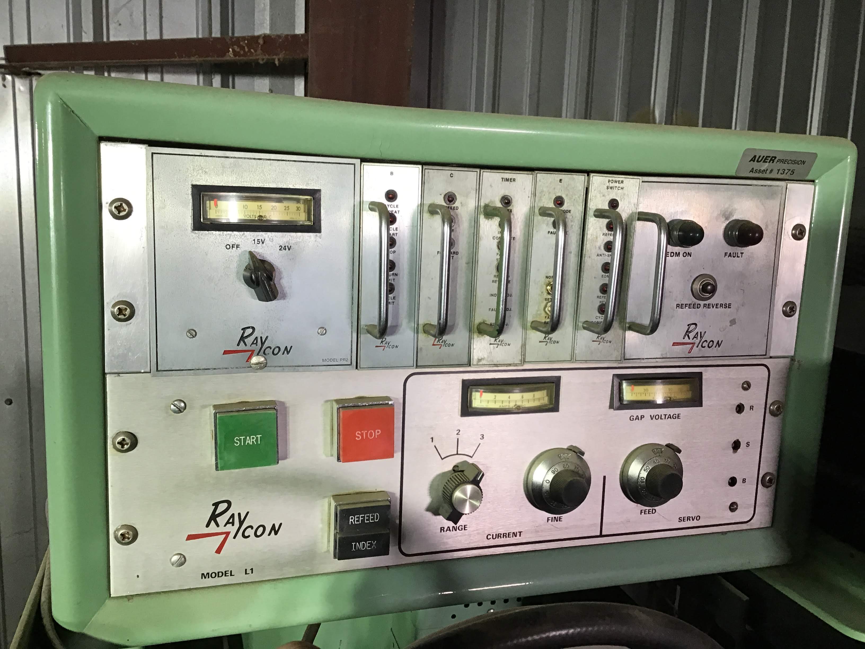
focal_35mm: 31
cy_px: 324
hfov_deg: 58.4
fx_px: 775
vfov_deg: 45.4
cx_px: 432
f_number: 2.4
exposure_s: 1/30
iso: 64
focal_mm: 3.3
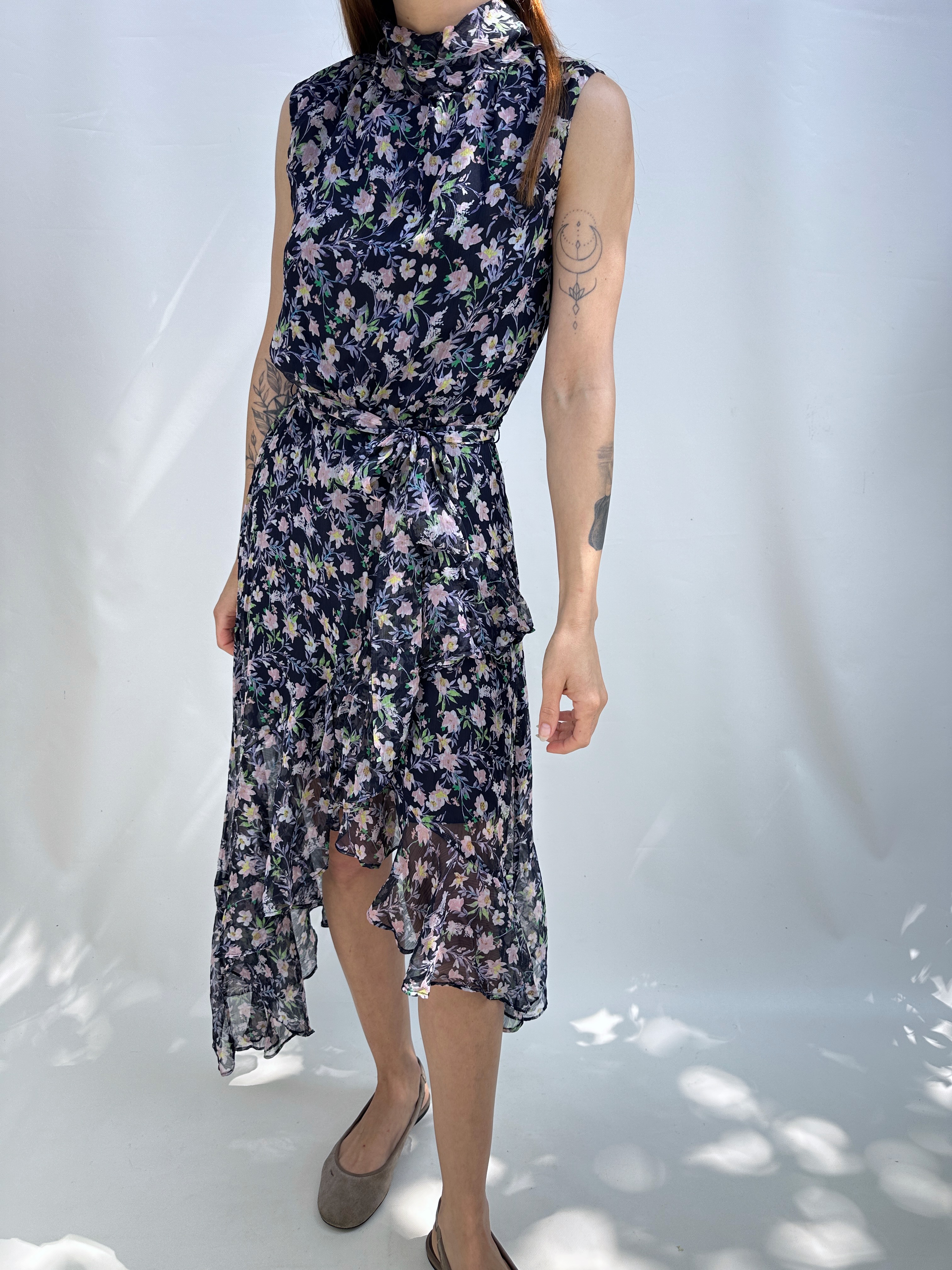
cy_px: 635
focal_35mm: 24
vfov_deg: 71.6
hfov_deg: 56.8
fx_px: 880
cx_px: 476
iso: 80
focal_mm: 6.86
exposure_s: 1/663
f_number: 1.78
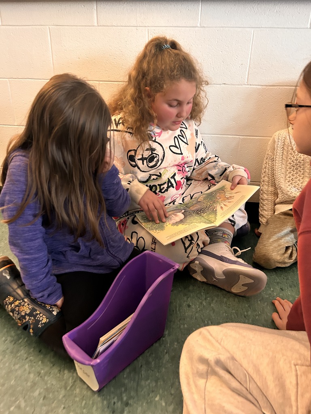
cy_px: 207
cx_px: 156
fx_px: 311
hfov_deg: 53.1
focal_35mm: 26
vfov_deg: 67.3
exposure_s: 1/30
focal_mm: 5.7
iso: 500
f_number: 1.5
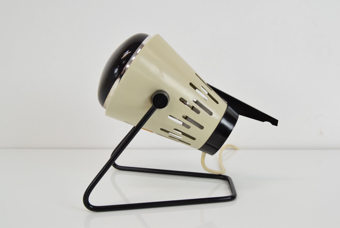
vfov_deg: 31.9
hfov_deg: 46.4
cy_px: 114
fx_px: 397
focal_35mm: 42
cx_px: 170
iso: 1600
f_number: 8
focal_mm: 28
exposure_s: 1/250
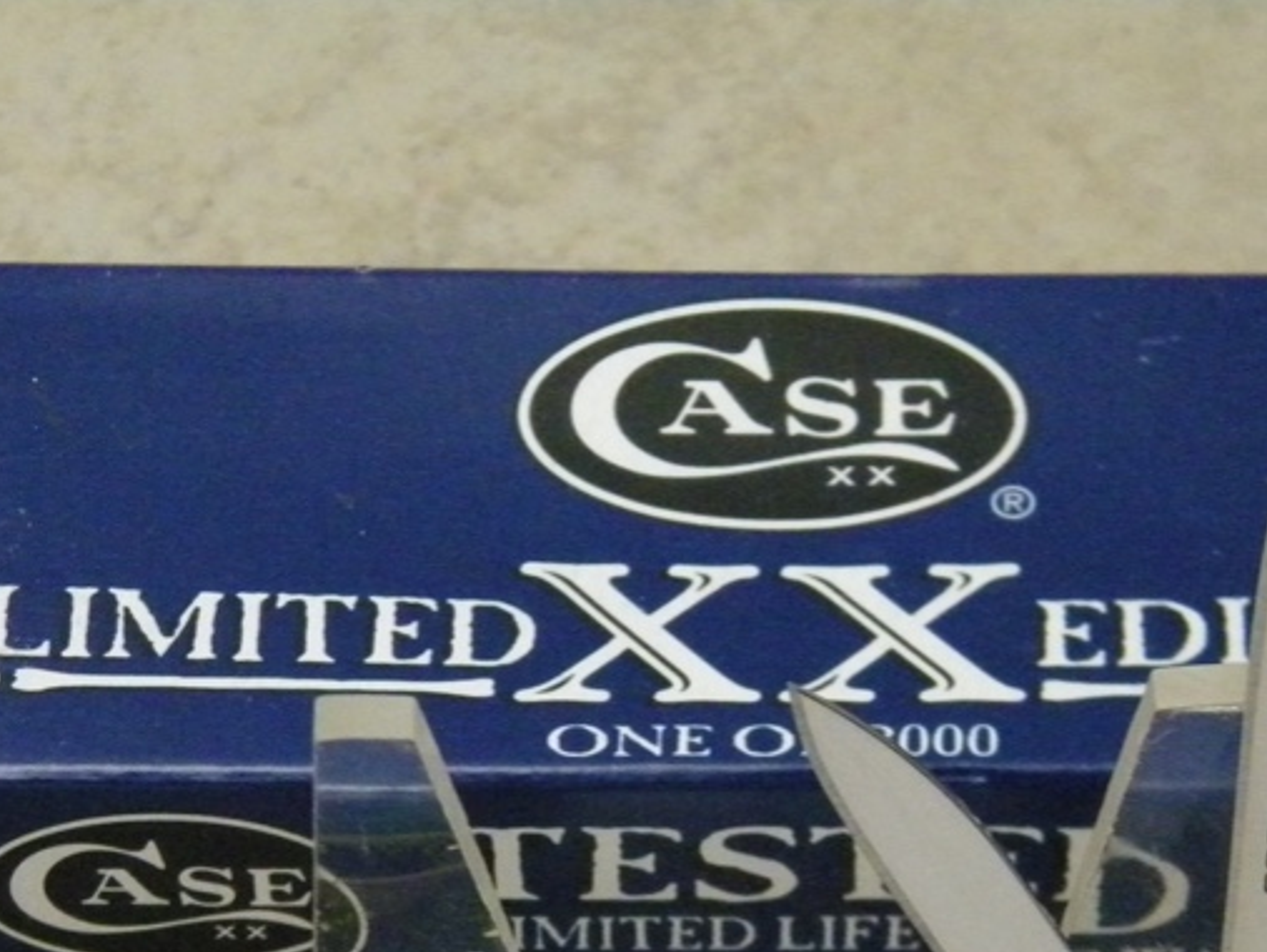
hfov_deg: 12.0
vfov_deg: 9.0
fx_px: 6006
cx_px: 799
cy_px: 932
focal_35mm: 164
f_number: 4.5
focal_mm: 15.1
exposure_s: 1/63
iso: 800
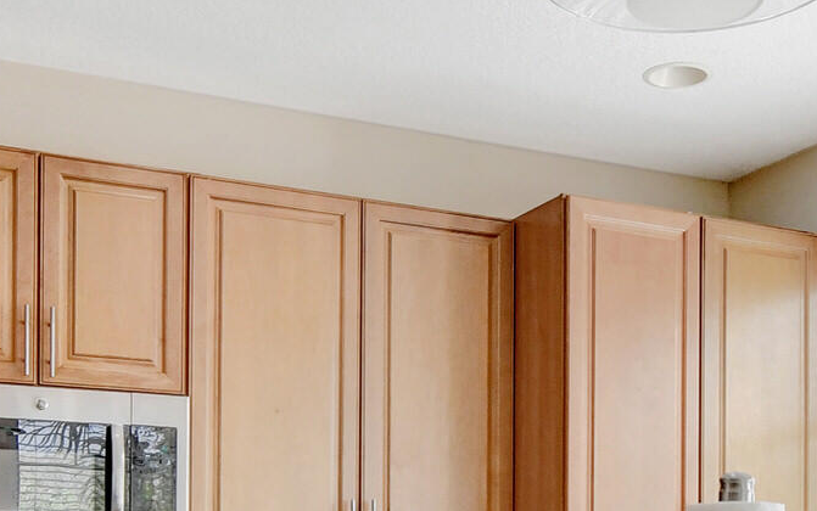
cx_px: 527
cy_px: 590
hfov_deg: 34.3
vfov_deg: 20.7
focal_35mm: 59
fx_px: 1314
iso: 1000
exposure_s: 1/100
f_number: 8
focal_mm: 10
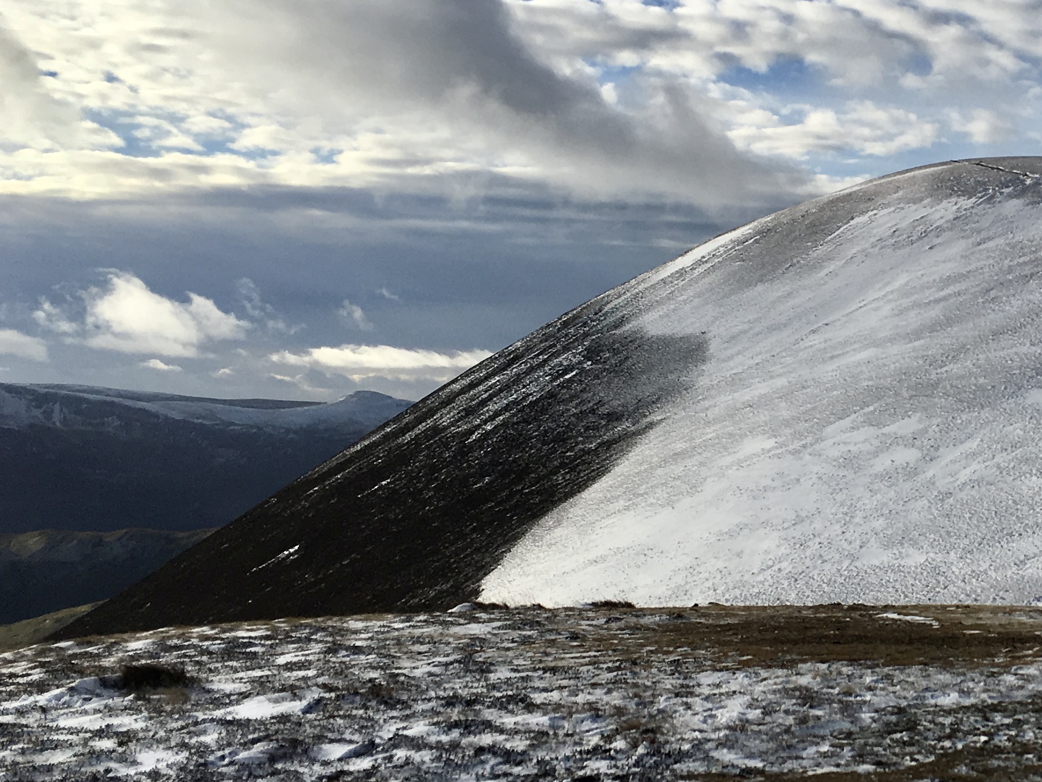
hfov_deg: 27.8
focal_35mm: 65
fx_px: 1956
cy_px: 384
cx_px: 1080
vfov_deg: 22.6
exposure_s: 1/2849
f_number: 2.2
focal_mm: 4.15
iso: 25
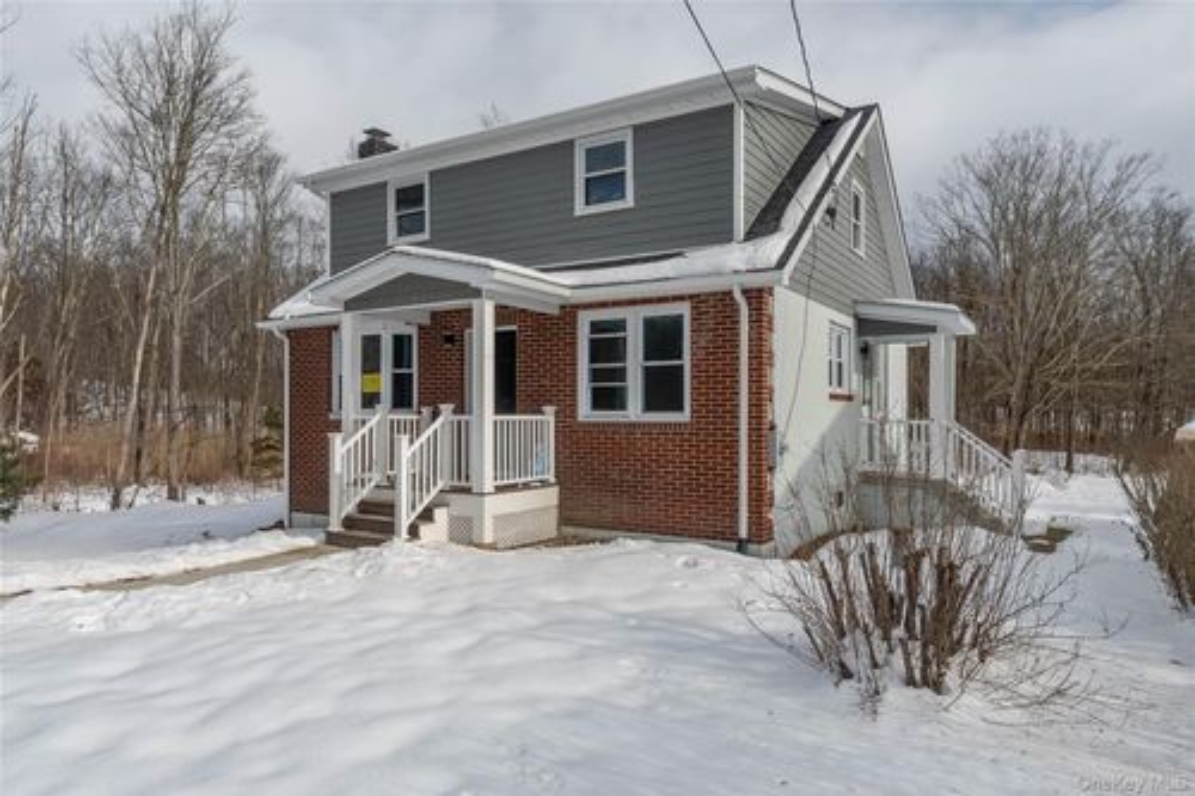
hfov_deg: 78.6
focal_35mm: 22
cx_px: 598
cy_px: 398
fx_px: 730
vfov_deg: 57.2
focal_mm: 15
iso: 100
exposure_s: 1/400
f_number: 10
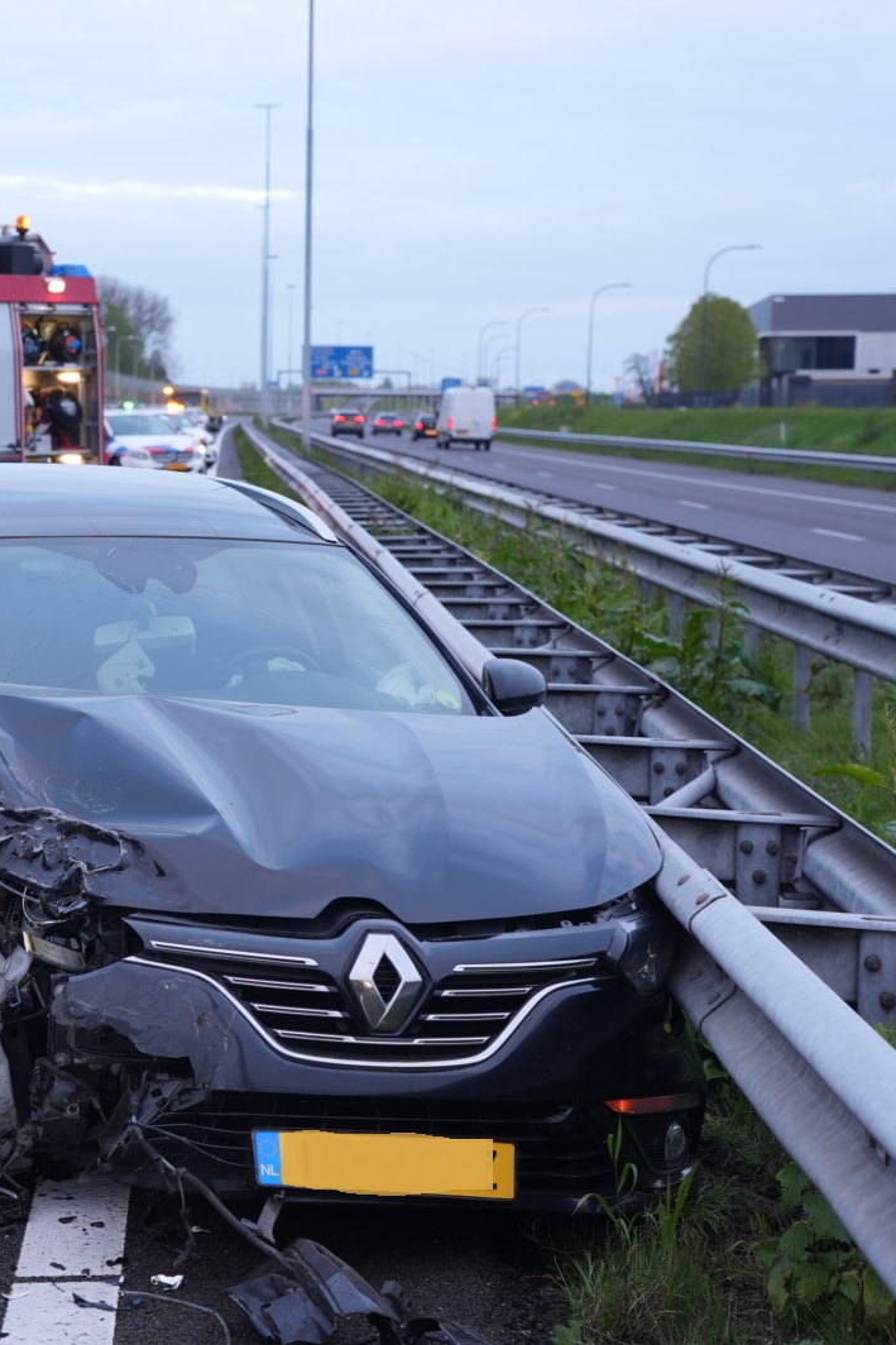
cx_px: 128
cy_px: 664
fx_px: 2838
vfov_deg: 26.7
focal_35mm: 76
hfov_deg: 17.7
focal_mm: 50
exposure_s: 1/60
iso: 320
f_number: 4
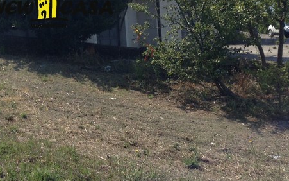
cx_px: 52
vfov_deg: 20.4
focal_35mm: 62
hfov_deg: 32.0
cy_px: 6
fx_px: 488
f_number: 2.4
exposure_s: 1/1093
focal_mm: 3.3
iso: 32
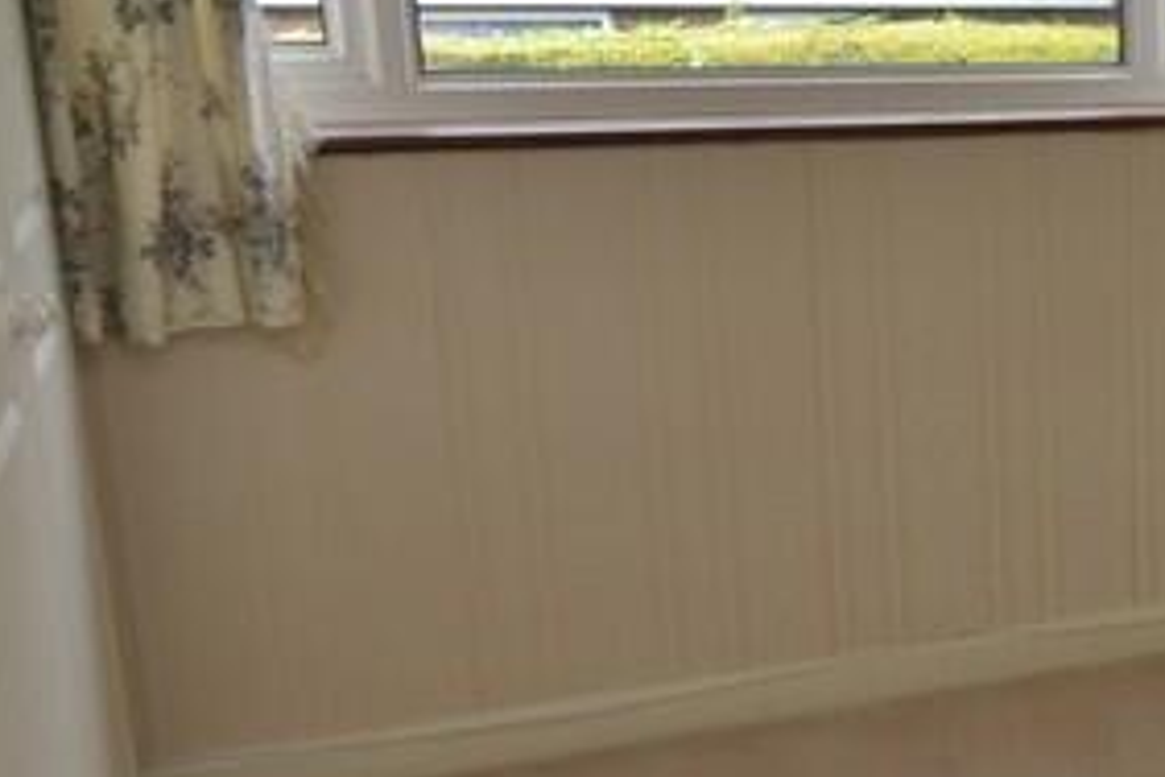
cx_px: 1562
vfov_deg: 22.7
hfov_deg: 27.3
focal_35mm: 60
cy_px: 405
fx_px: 1935
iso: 200
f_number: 4.5
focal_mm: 11
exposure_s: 1/80
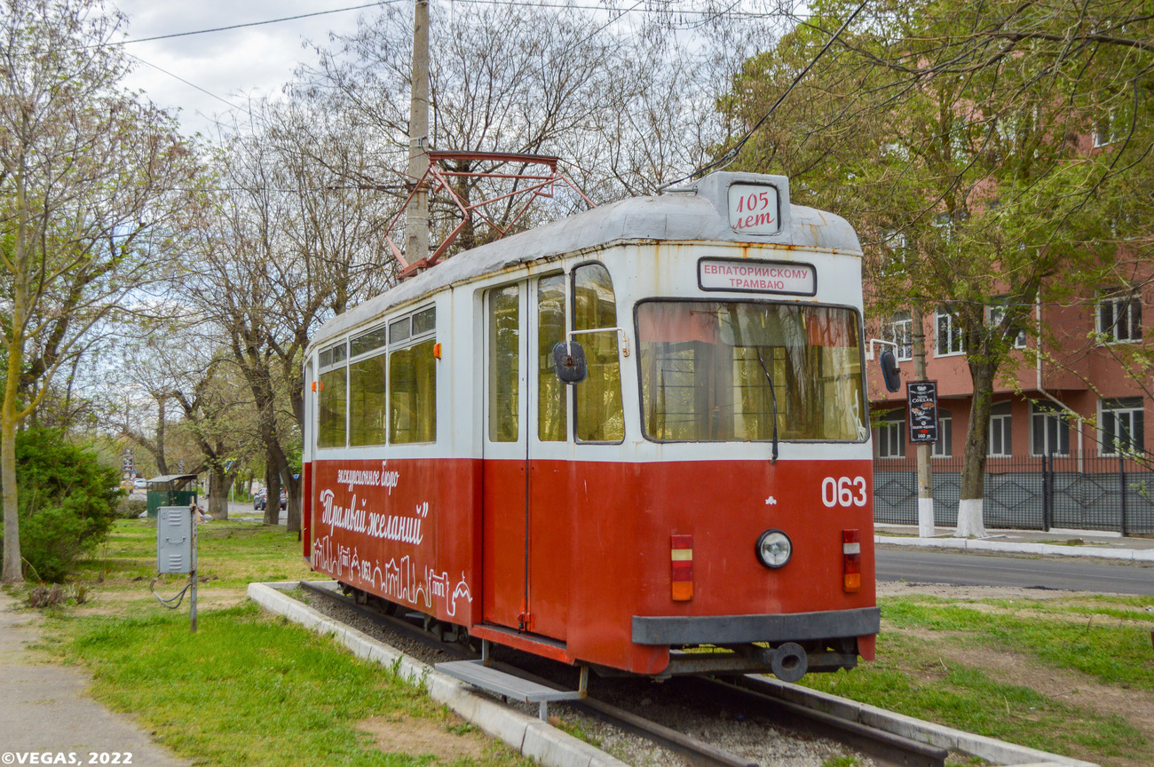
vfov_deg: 29.8
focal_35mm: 45
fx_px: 1441
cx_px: 577
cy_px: 384
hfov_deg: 43.6
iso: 400
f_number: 4.5
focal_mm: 30
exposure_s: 1/1000
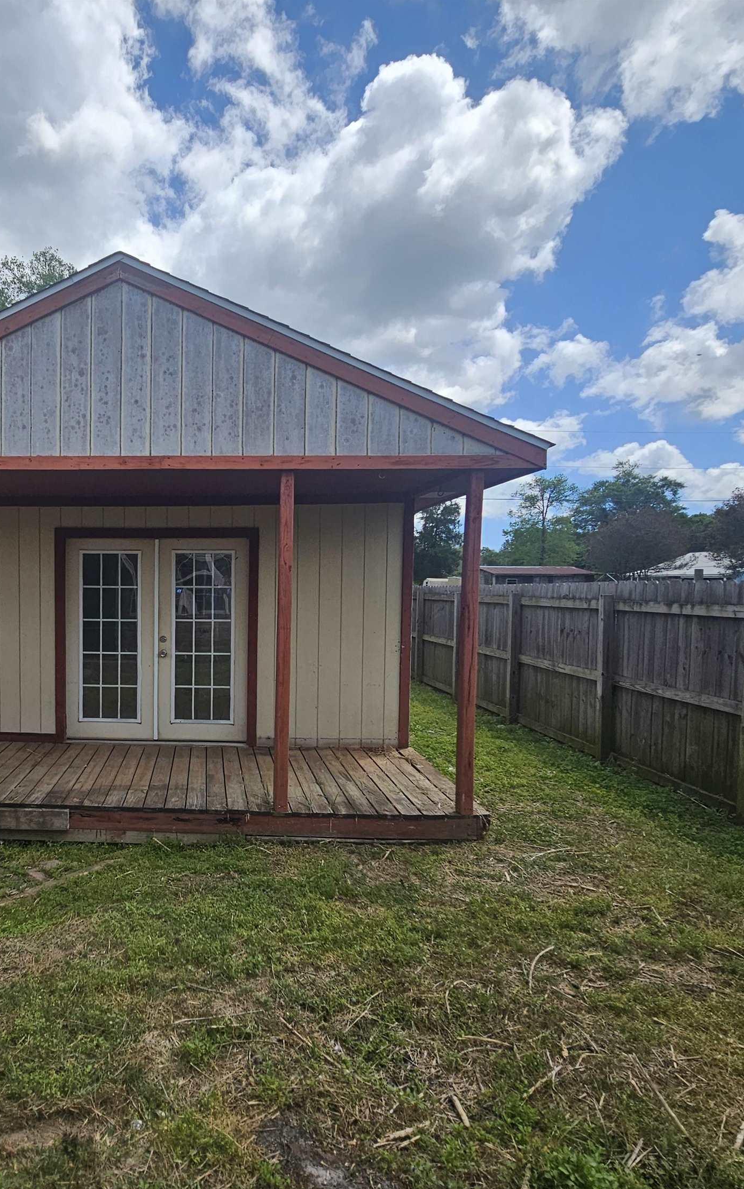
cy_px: 613
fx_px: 616
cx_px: 156
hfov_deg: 57.9
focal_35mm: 19
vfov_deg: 88.0
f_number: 2.2
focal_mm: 2.2
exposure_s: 1/2192
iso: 50
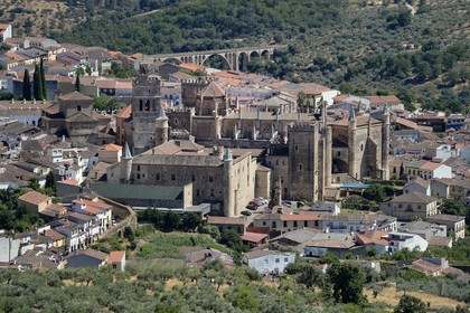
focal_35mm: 200
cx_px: 235
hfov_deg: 10.3
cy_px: 156
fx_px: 2611
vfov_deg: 6.9
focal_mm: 200
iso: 200
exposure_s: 1/500
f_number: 9
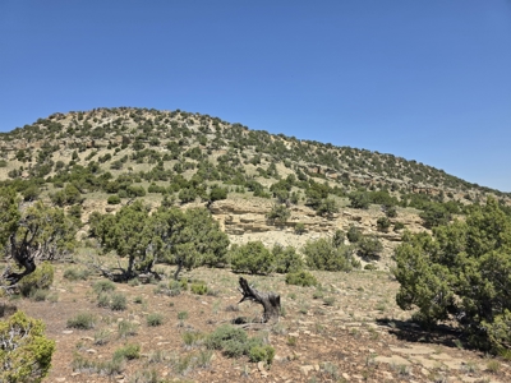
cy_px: 192
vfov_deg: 58.9
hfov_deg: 73.9
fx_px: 340
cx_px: 256
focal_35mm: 23
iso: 80
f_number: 1.7
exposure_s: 1/5608
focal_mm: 6.3
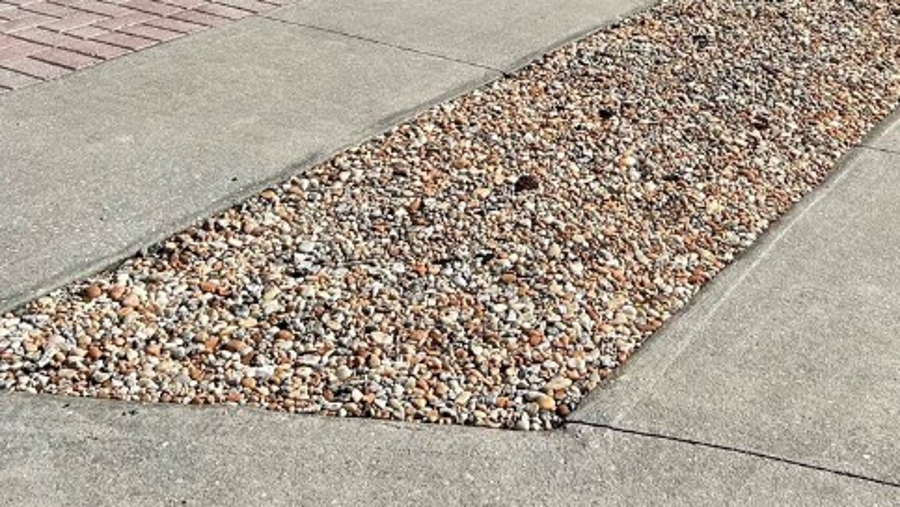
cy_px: -121
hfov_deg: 34.2
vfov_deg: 18.8
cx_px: 671
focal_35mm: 60
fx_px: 1432
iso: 50
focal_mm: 5.7
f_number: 1.5
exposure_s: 1/8000
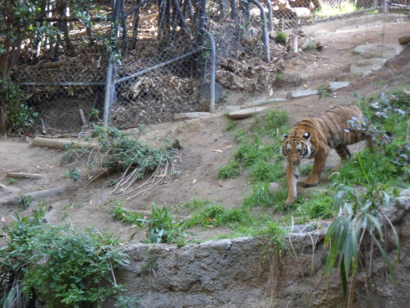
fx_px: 1540
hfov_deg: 15.2
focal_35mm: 130
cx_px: 205
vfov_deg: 11.4
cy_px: 154
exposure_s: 1/30
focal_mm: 22.5
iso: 400
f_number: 5.4
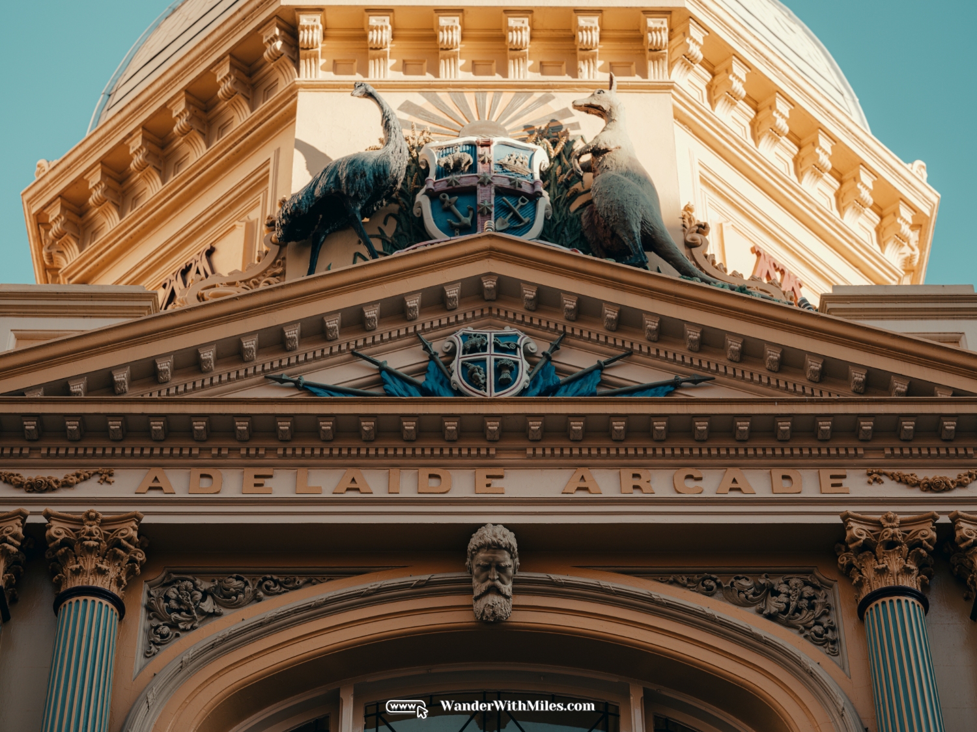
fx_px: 2455
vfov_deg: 17.0
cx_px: 488
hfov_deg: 22.5
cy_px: 366
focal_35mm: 87
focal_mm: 110
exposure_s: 1/550
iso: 200
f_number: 2
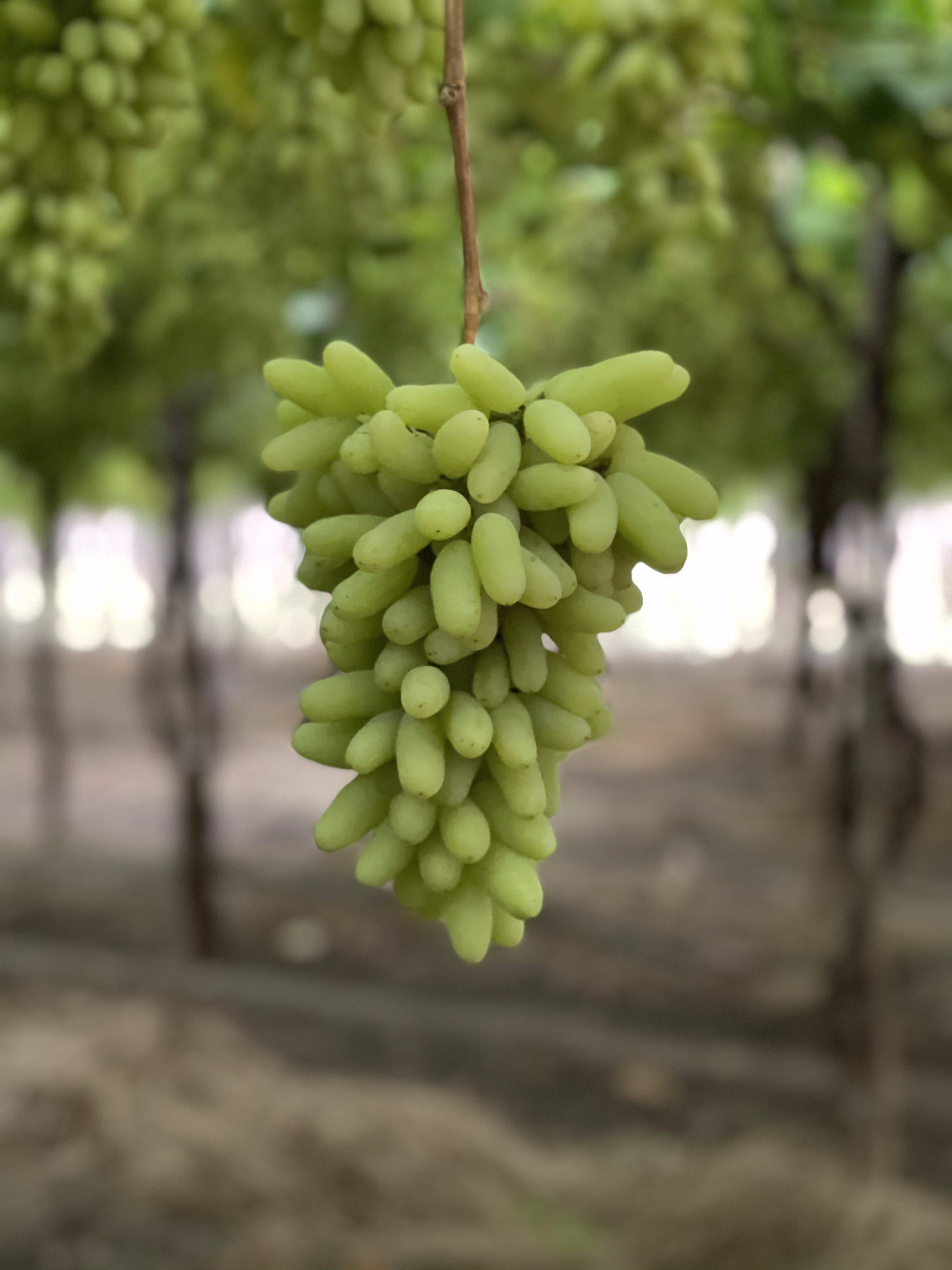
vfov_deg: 30.3
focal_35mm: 64
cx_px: 476
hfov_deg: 22.9
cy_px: 635
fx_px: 2347
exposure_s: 1/40
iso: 320
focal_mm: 7.5
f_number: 2.2
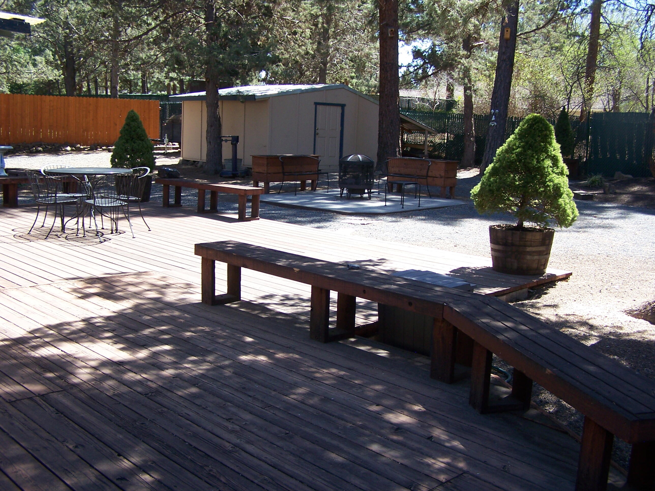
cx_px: 328
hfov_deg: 49.0
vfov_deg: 37.7
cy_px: 246
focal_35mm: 38
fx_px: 719
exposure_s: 1/200
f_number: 2.8
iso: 80
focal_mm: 6.3
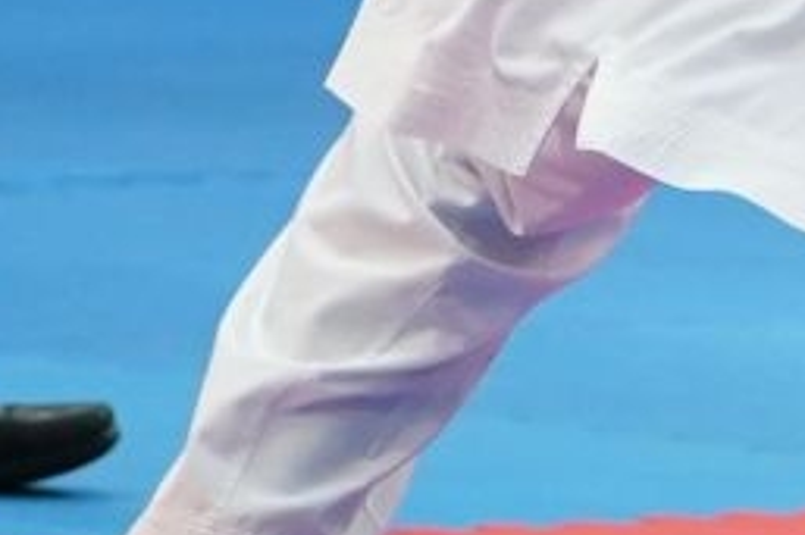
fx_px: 18771
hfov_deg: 2.4
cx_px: 1679
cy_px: -1020
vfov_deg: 1.6
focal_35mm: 840
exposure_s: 1/1000
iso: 1600
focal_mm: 80
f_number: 2.8
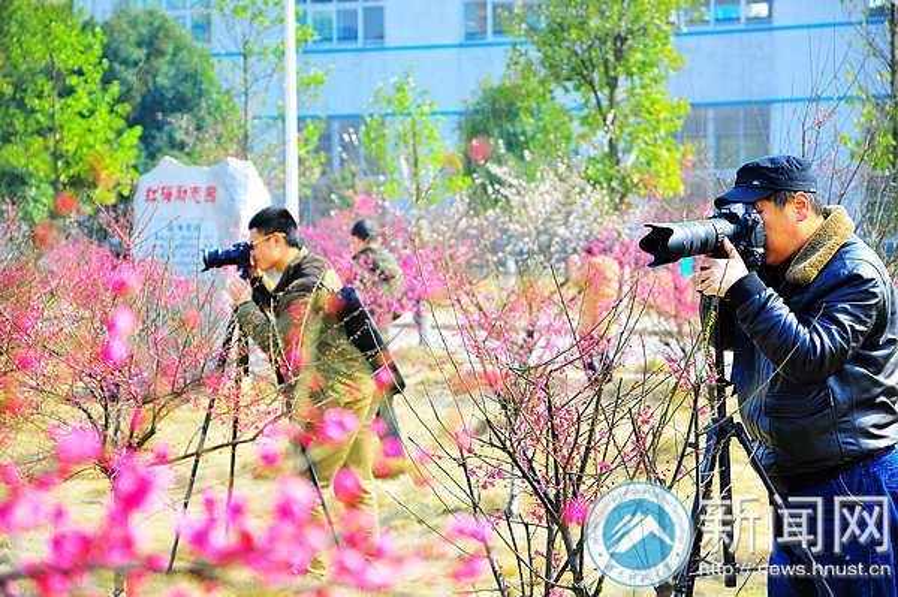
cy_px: 298
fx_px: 3178
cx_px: 449
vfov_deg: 10.7
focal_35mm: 128
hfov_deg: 16.1
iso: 400
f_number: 5.6
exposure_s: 1/500
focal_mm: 85
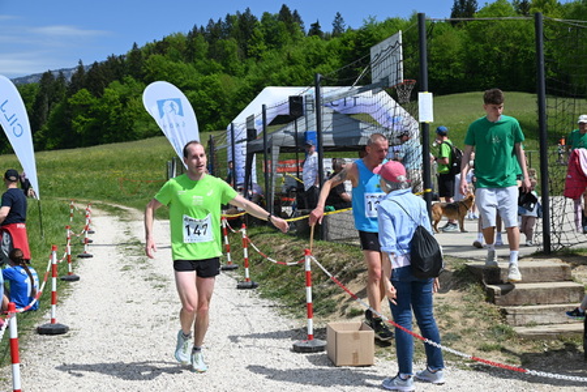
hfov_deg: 39.6
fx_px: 815
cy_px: 196
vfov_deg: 27.0
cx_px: 294
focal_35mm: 50
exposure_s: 1/400
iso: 100
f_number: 7.1
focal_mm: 50
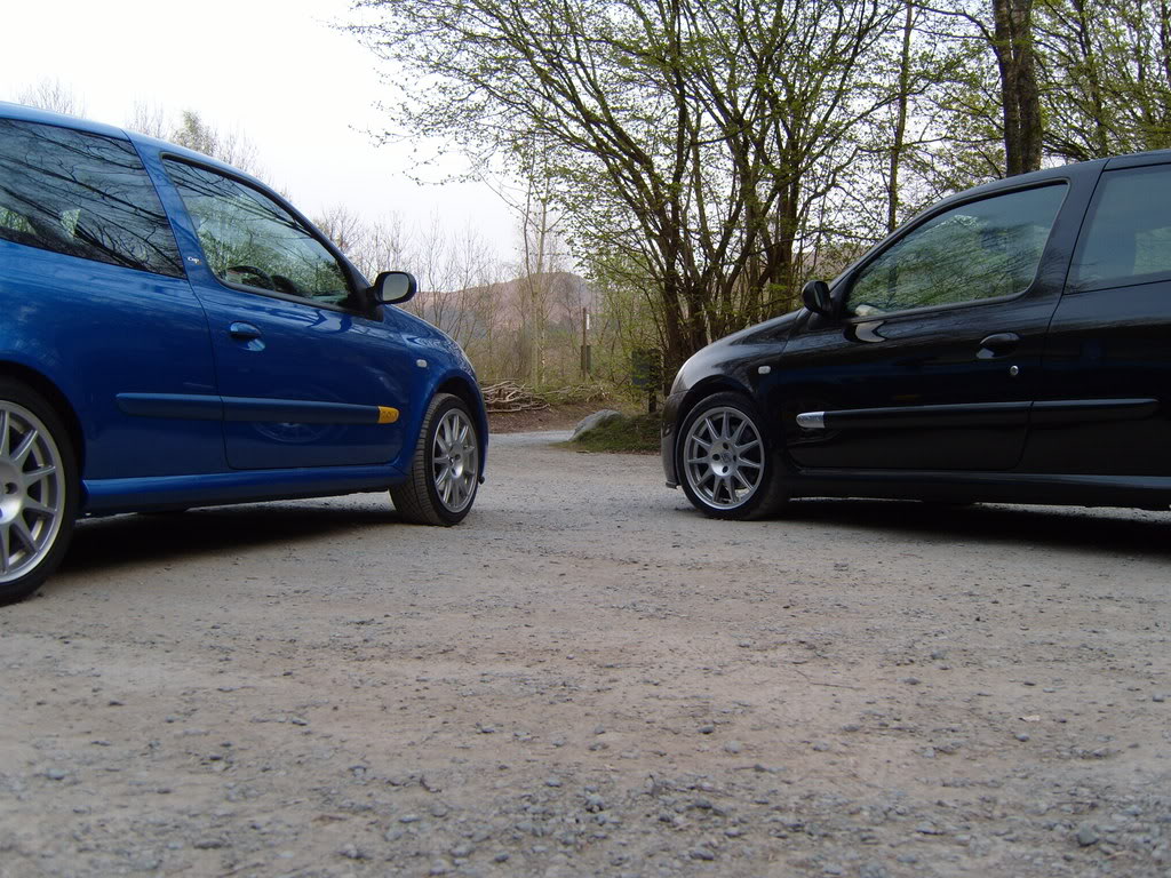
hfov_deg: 52.6
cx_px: 586
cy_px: 439
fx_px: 1184
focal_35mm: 35
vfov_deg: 40.7
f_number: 2.8
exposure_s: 1/125
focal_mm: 7.4
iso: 80
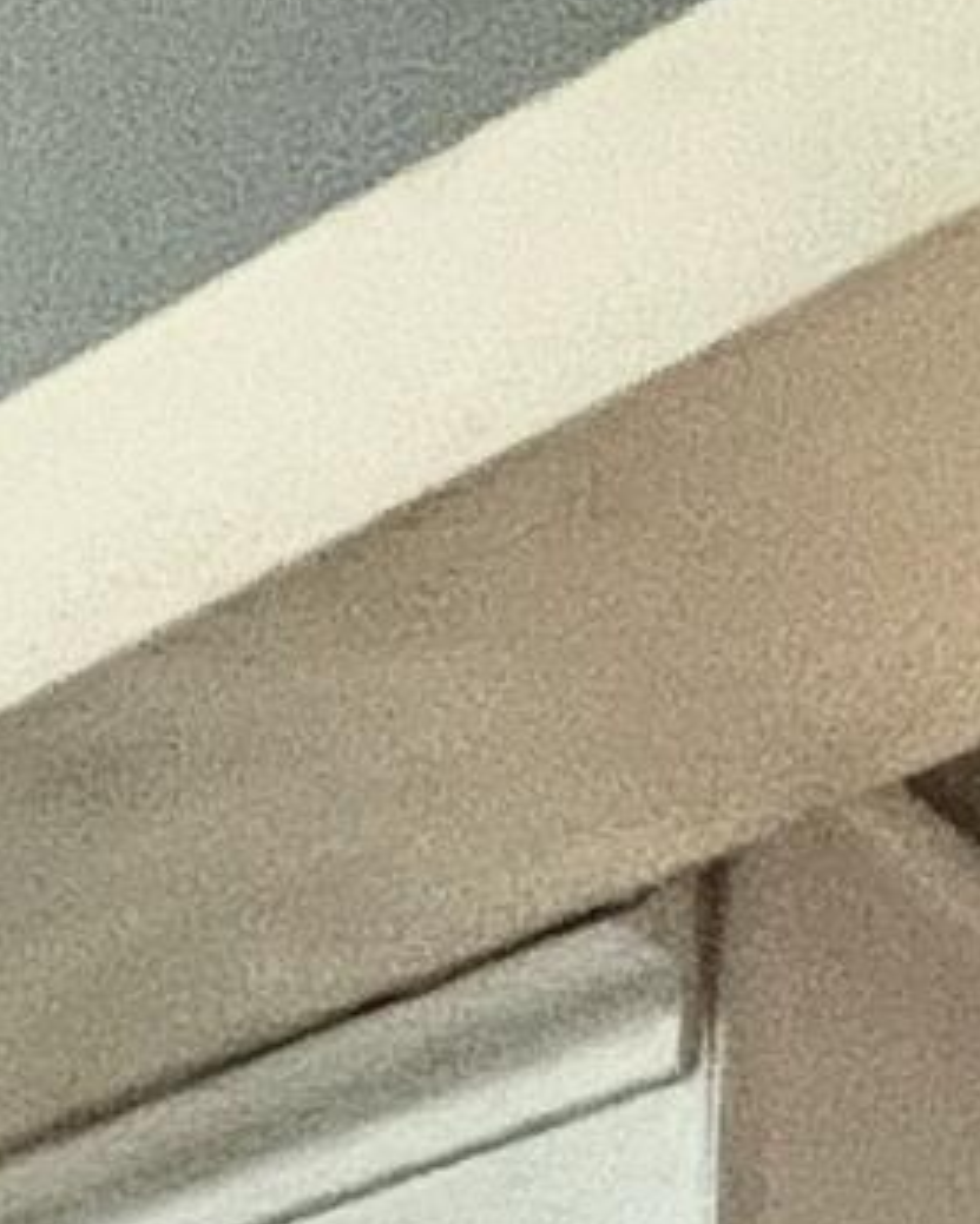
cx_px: 1511
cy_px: 3584
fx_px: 3986
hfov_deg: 13.2
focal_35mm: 110
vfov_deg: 11.3
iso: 125
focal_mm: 1.57
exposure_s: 1/60
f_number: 1.8
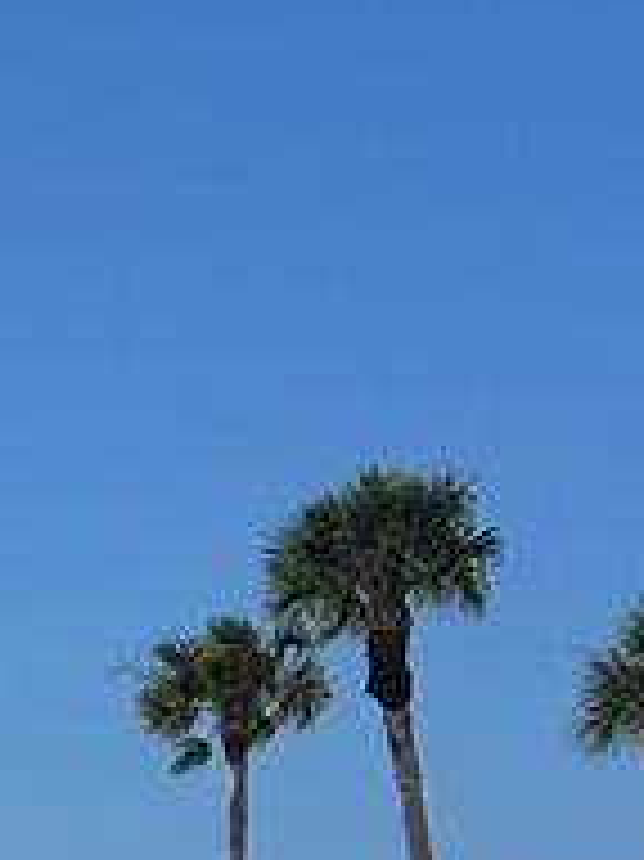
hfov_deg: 9.0
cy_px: 1238
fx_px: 3750
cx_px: -788
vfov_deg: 12.5
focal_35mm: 151
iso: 80
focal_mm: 6.86
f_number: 1.78
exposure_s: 1/8929
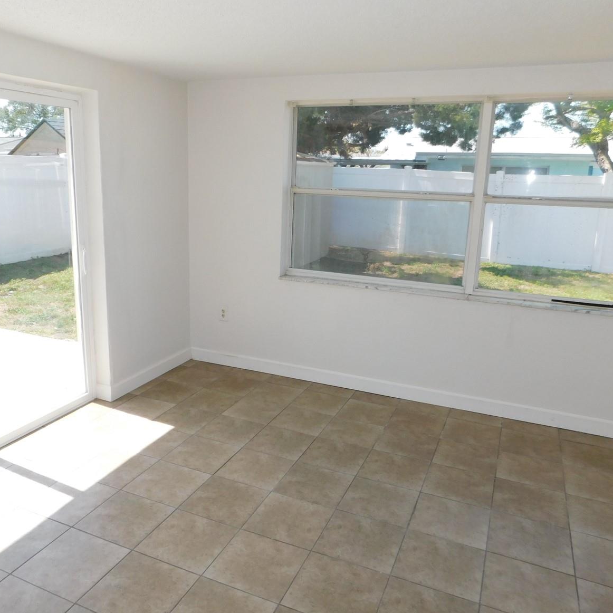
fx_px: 561
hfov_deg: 57.0
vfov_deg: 57.3
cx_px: 254
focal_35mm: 28
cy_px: 307
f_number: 3
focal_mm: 4
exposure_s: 1/640
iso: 125
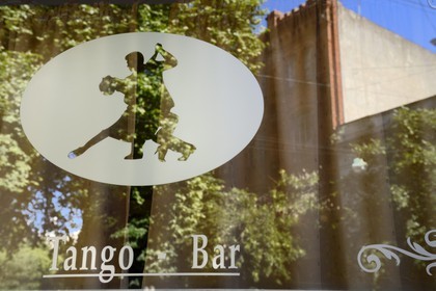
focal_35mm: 48
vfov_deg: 28.1
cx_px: 218
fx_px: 581
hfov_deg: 41.1
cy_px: 146
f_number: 7.1
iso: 200
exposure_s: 1/60
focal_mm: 48
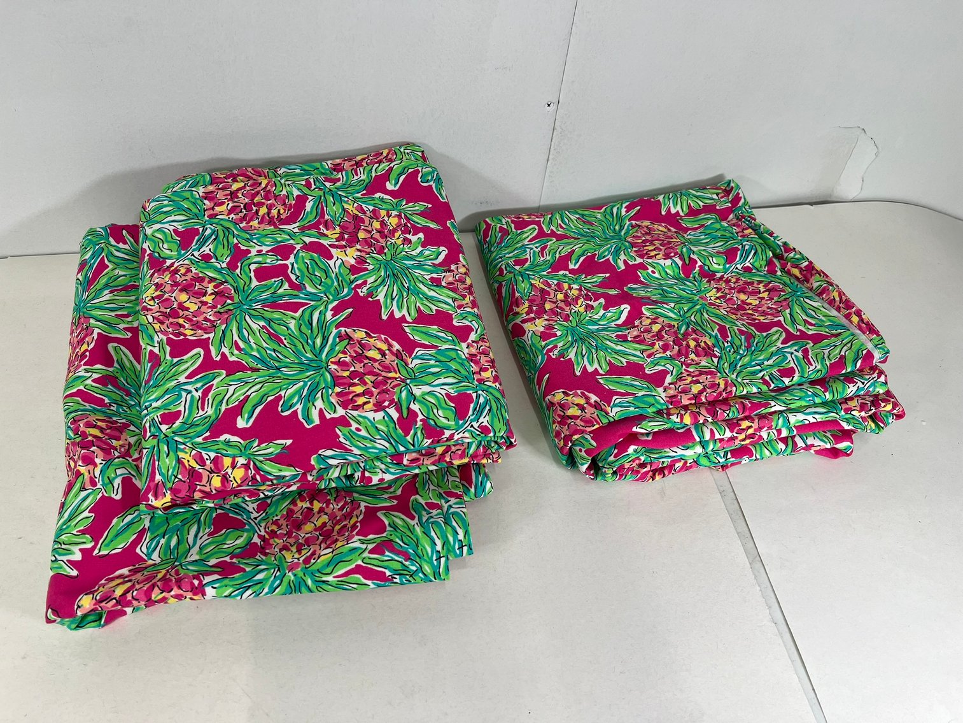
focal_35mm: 26
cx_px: 482
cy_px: 362
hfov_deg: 67.3
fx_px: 723
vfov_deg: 53.1
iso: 32
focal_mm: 5.7
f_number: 1.5
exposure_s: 1/120
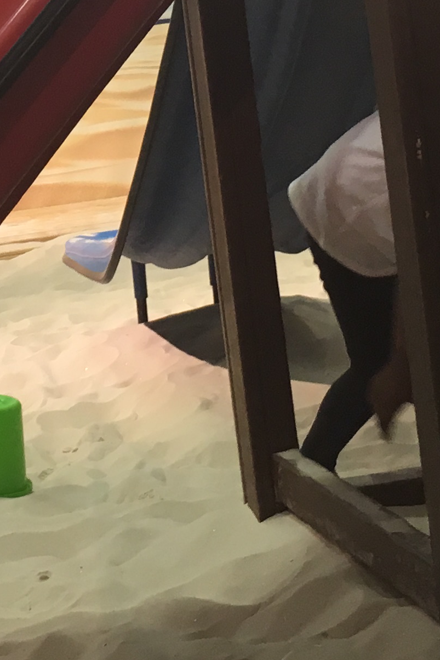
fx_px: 1851
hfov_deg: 13.4
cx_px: 16
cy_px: 37
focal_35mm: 101
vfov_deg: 19.7
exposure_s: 1/33
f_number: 2.2
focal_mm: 4.15
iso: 32
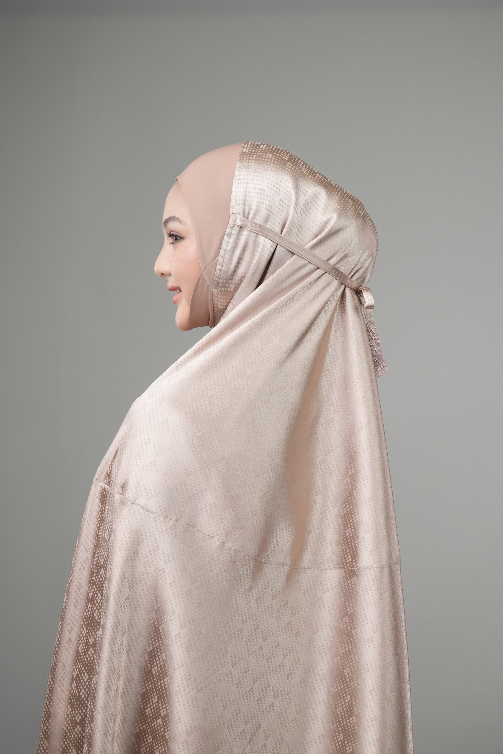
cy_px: 377
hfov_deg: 26.5
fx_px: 1069
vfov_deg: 38.9
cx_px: 252
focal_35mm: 51
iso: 1000
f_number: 8
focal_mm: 34
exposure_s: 1/200
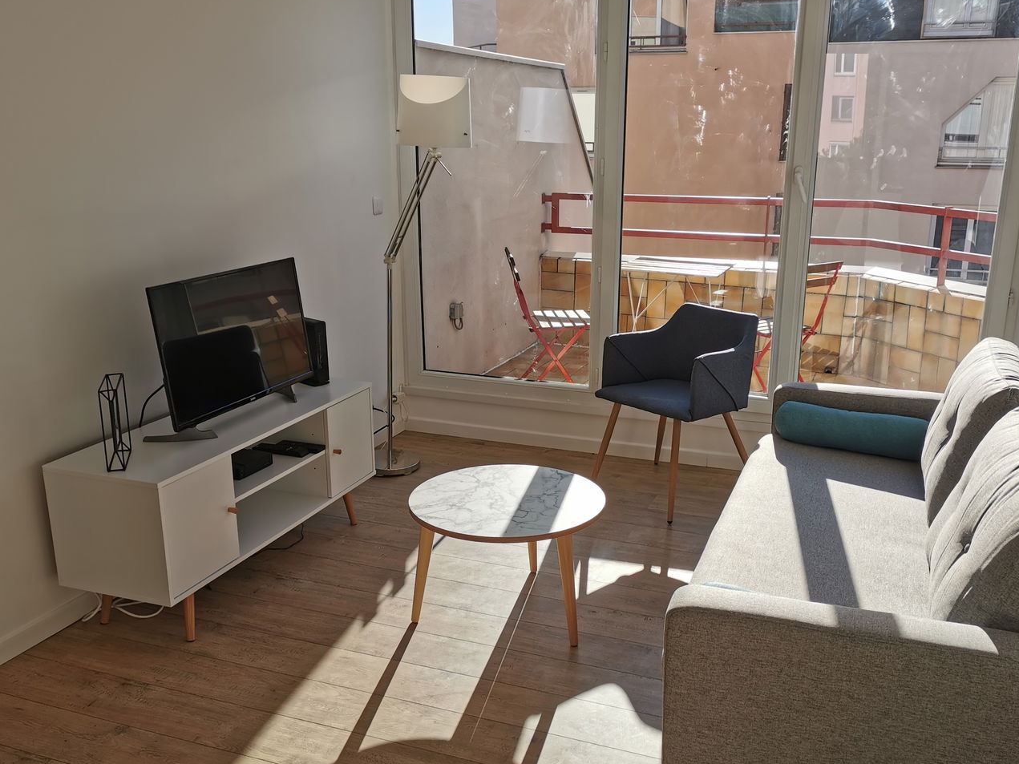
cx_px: 552
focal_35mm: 34
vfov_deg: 41.7
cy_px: 418
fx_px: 1001
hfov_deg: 53.9
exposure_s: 1/2463
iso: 50
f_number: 1.8
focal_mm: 5.58
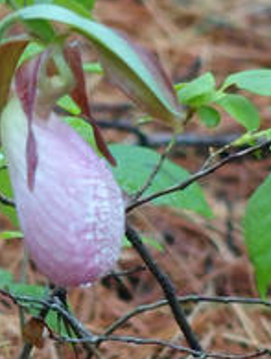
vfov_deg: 2.7
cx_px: 46
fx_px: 7668
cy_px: 333
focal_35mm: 737
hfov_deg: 2.0
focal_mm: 64.3
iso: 800
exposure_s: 1/125
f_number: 2.8
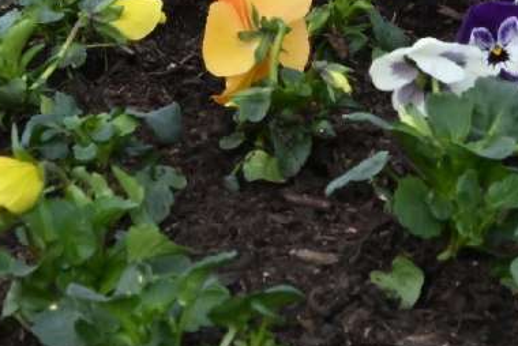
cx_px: 194
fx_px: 3053
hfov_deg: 9.7
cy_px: -213
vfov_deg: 6.4
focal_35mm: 212
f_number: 22
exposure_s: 1/100
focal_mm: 42
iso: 900
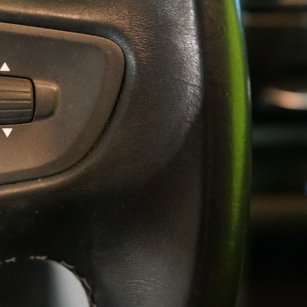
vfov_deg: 23.8
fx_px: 722
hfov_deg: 22.6
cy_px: 80
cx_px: -30
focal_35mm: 72
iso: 6400
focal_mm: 33
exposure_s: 1/50
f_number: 4
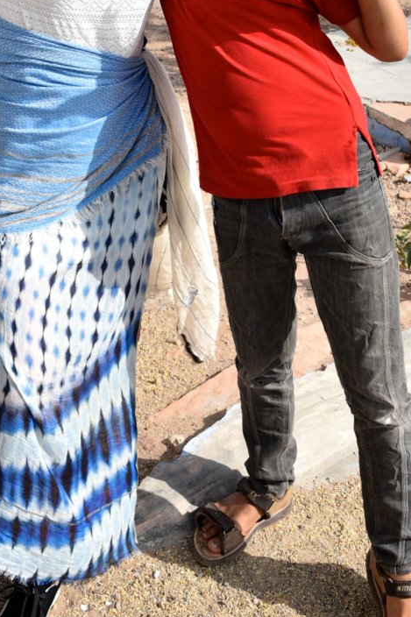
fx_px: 1011
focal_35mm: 59
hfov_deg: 22.8
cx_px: 123
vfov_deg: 33.1
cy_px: 133
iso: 200
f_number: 10
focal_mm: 28
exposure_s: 1/400
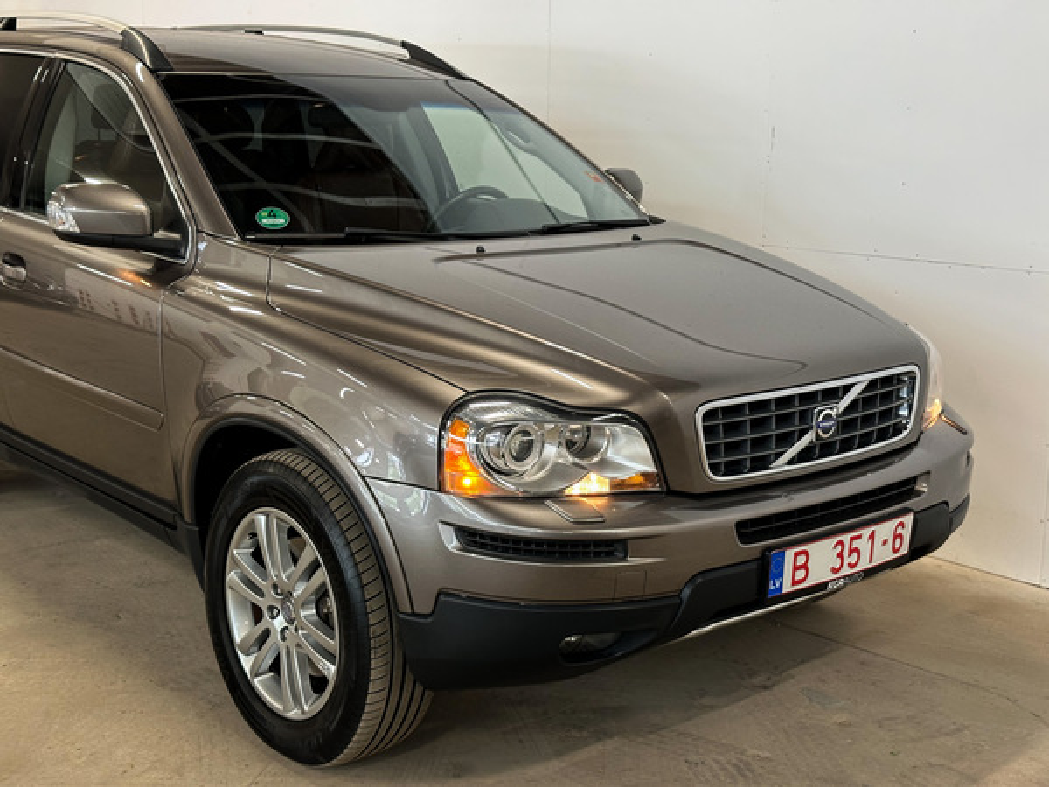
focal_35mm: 48
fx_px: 1455
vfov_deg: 30.3
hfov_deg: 39.7
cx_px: 524
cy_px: 394
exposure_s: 1/50
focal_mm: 6.86
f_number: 1.78
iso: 160
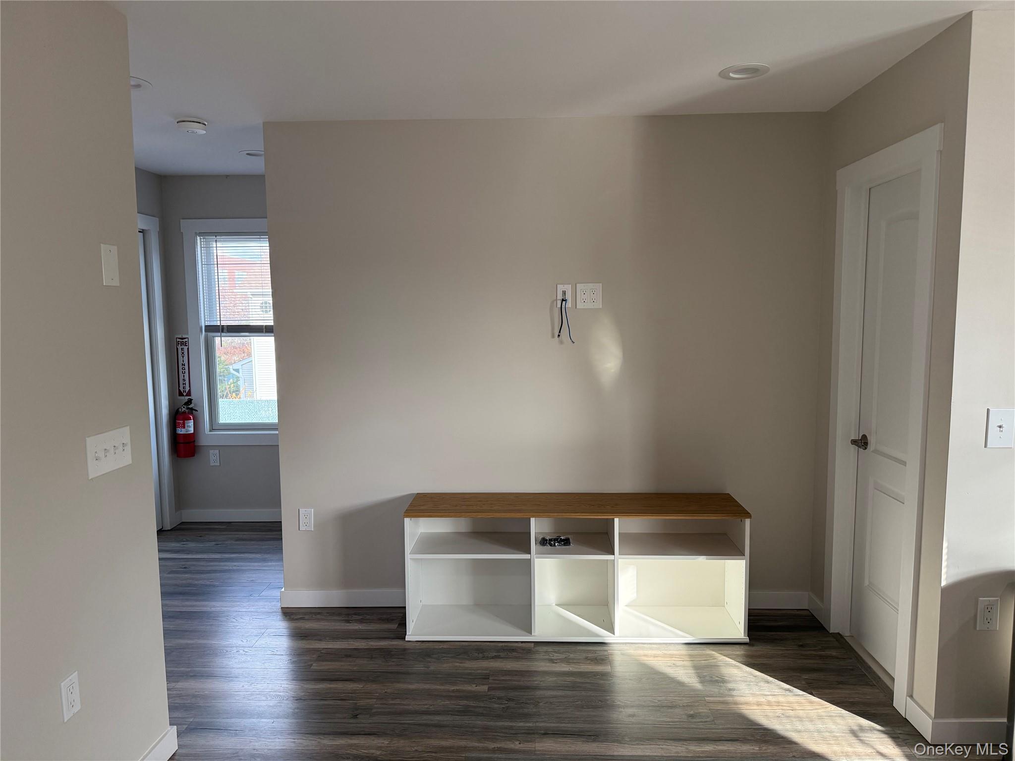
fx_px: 704
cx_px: 508
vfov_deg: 56.8
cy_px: 380
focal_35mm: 24
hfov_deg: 71.6
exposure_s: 1/189
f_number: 1.78
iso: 200
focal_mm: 6.76
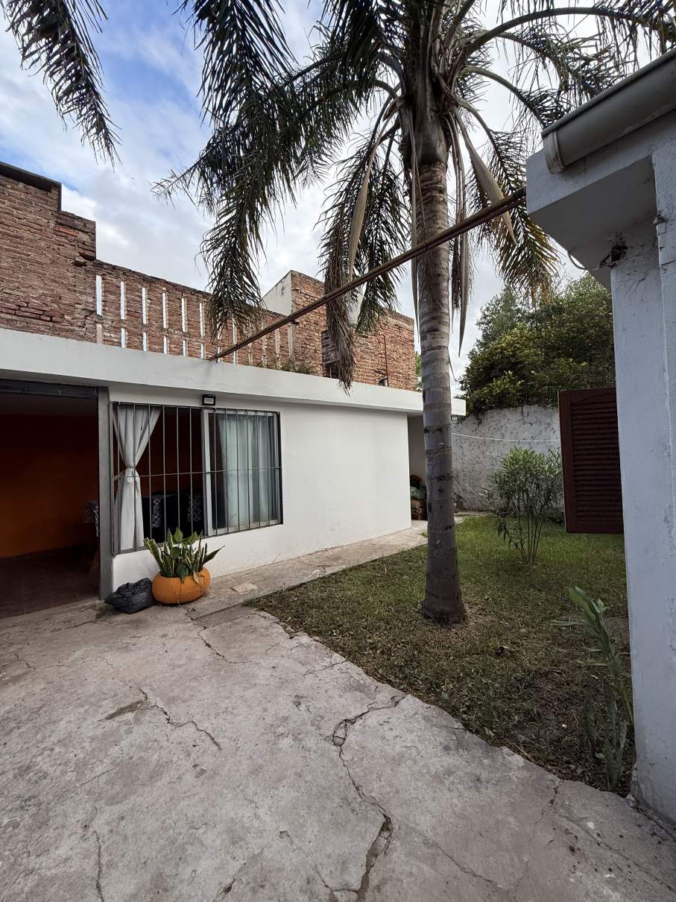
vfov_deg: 102.1
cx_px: 338
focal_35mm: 14
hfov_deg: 85.7
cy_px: 451
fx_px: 365
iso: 64
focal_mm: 2.22
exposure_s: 1/514
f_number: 2.2
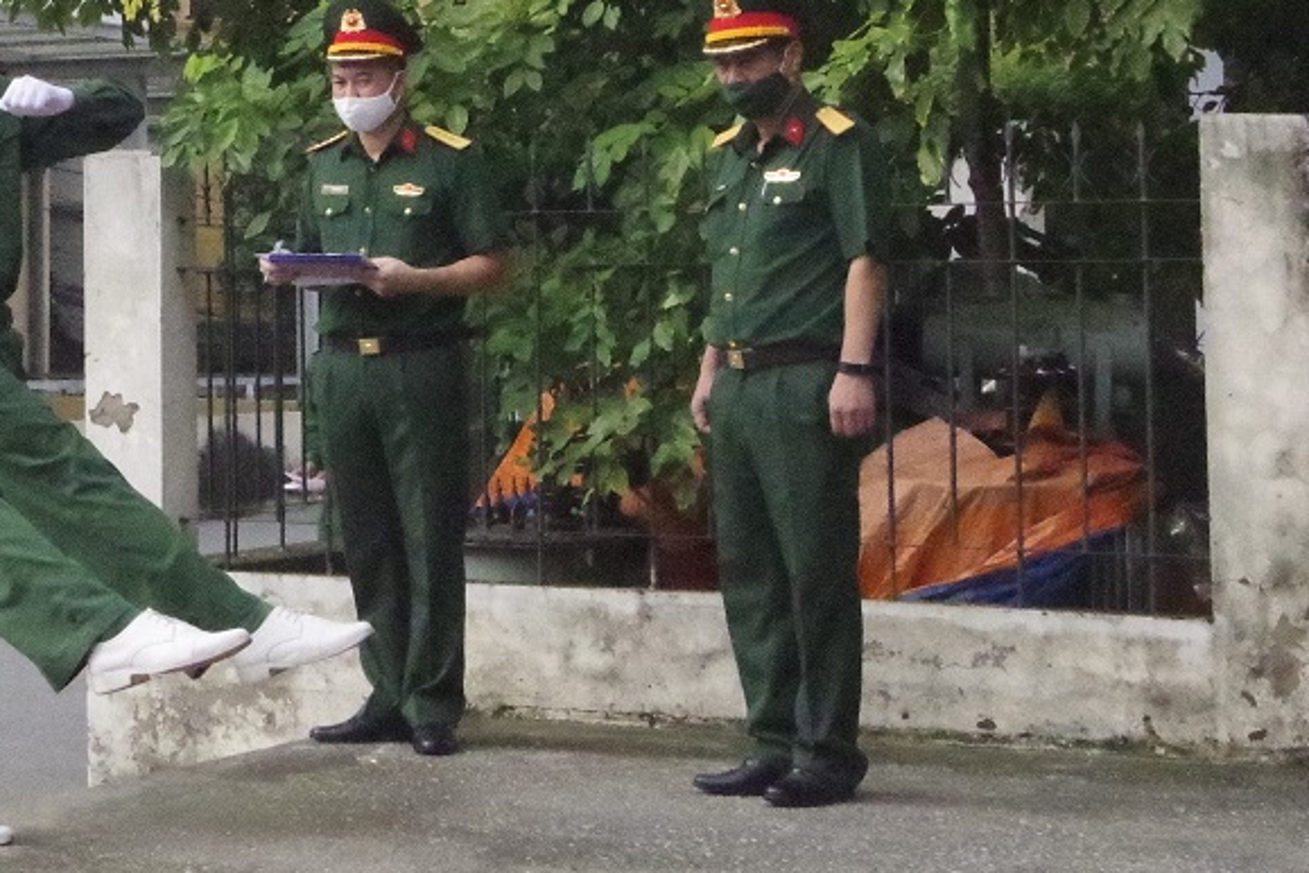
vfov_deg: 15.7
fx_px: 3127
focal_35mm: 86
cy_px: 111
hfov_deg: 22.1
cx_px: -202
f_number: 13
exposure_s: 1/6000
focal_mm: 24
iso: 25600
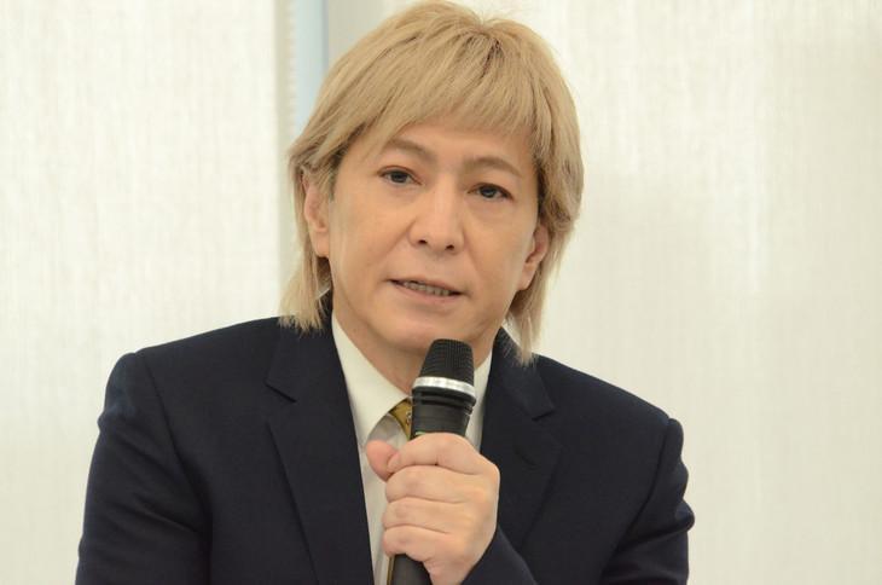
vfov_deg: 3.0
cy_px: 292
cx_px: 441
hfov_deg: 4.6
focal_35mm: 450
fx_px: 11006
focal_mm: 300
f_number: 7.1
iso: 4000
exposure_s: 1/200
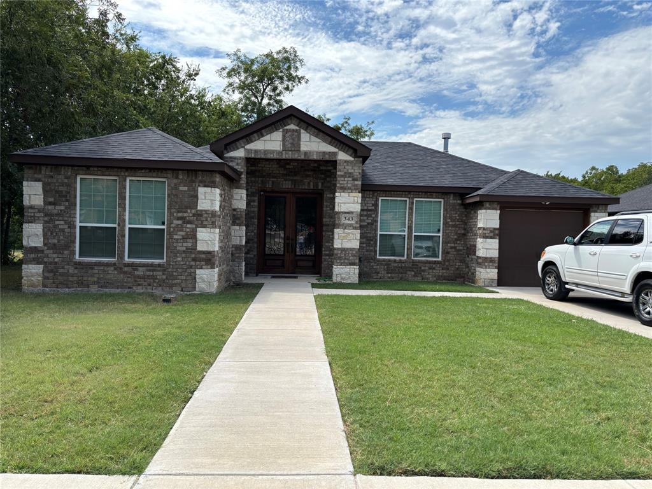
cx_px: 326
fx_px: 490
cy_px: 244
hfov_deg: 67.3
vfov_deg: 53.1
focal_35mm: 26
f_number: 1.6
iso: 50
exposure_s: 1/3413
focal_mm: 5.96
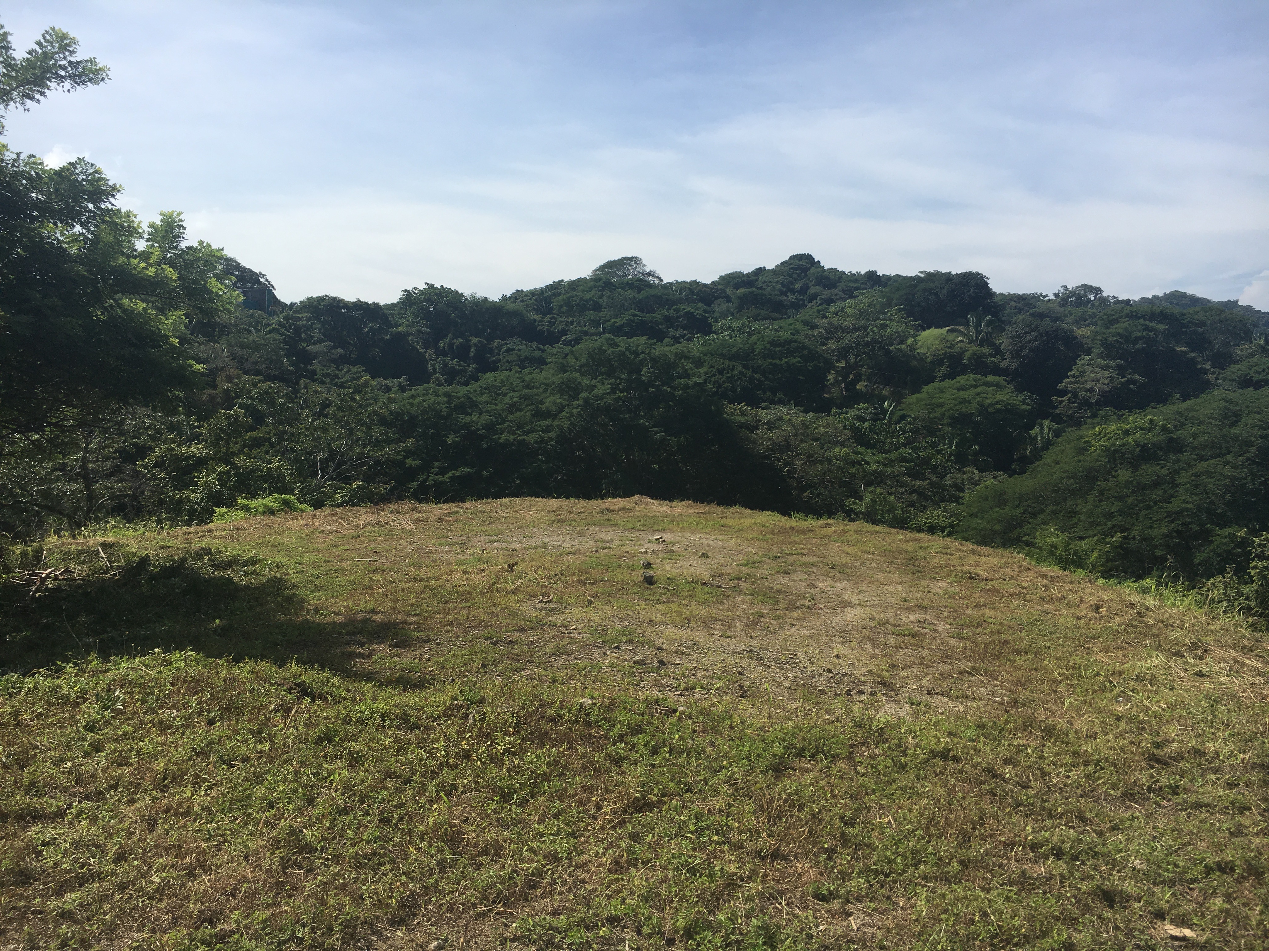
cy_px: 476
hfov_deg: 61.7
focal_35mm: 29
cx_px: 634
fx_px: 1063
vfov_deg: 48.2
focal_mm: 4.15
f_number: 2.2
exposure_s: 1/2747
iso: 25
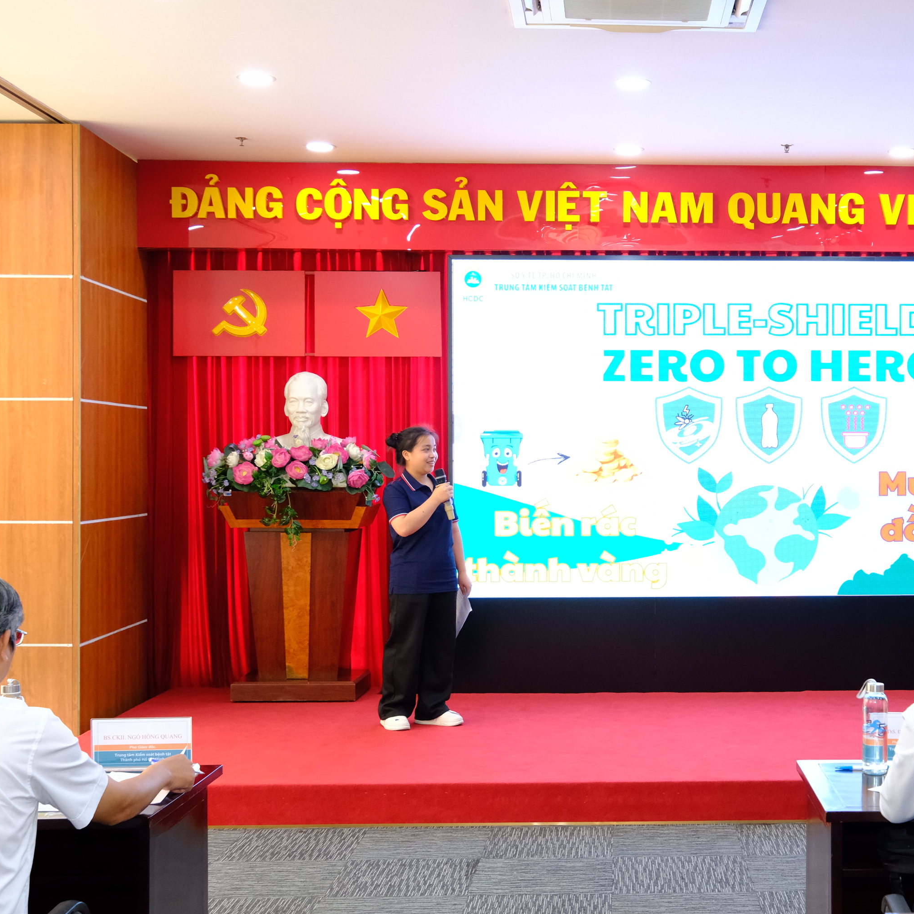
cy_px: 479
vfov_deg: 34.0
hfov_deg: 33.4
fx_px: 1494
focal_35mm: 50
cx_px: 682
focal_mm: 20.8
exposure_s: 1/80
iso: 1600
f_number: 4
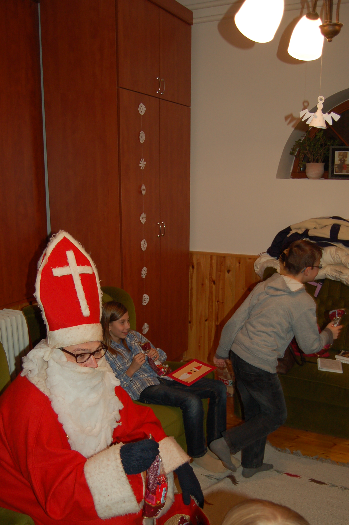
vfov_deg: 55.5
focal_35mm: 34
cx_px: 170
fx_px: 495
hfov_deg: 38.8
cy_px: 311
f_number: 3.5
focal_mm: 18
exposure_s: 1/60
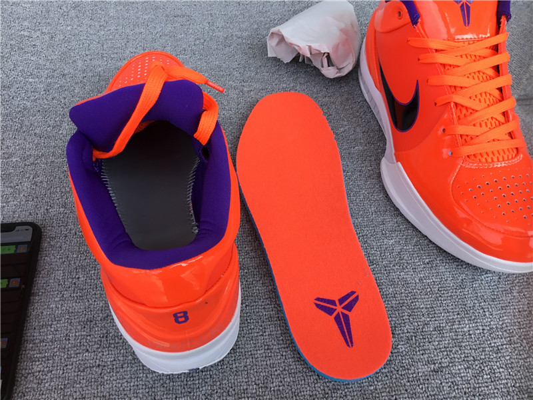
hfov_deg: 58.4
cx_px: 266
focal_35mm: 31
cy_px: 200
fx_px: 477
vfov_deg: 45.4
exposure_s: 1/249
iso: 25
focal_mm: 3.3
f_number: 2.4
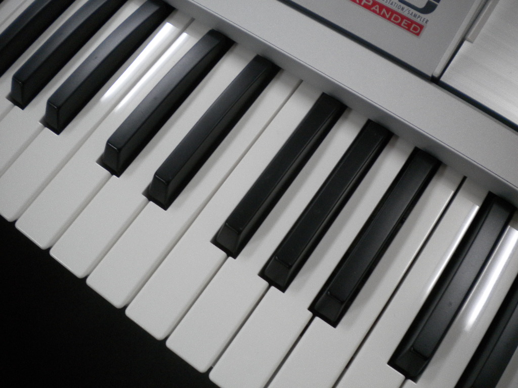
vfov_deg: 40.7
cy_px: 194
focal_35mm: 35
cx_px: 259
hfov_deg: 52.6
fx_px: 524
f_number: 3.1
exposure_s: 1/60
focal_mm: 6.3
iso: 296
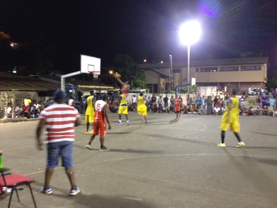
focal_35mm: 35
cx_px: 138
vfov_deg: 40.7
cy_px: 104
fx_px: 280
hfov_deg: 52.6
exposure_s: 1/15
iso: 640
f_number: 2.4
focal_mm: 4.28
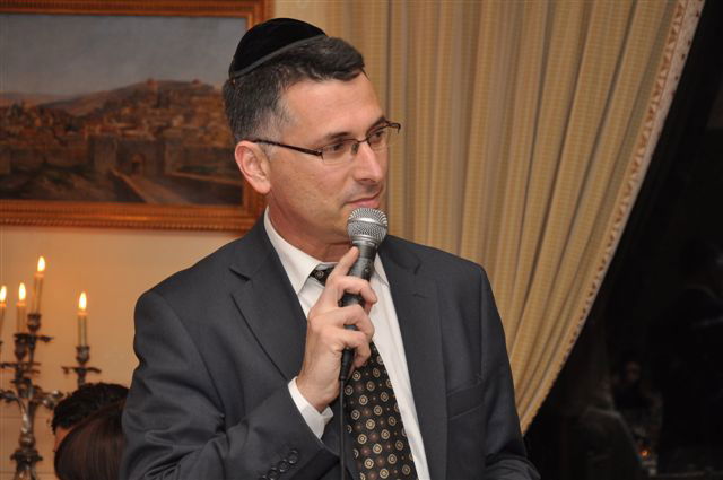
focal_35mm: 105
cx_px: 362
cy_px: 240
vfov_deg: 13.0
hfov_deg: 19.5
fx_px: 2106
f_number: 5.3
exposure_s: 1/60
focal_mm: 70
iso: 500
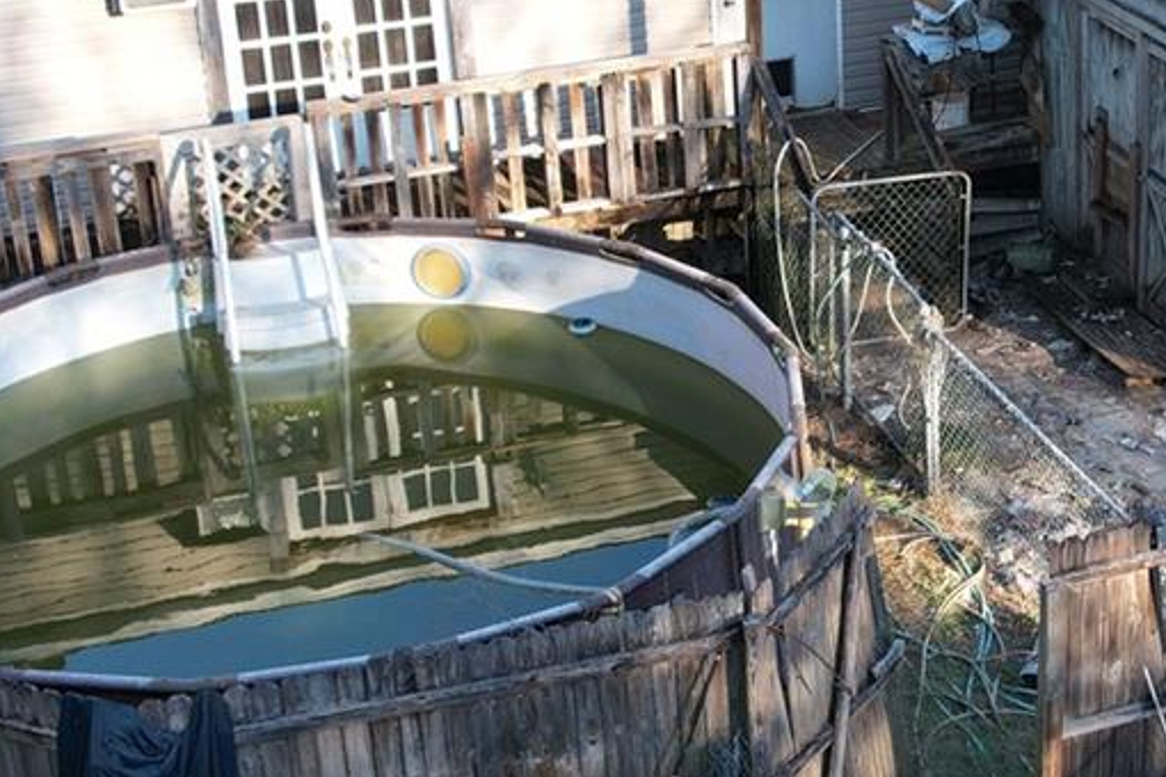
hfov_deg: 28.8
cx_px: 892
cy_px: 325
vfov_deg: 19.7
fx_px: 2235
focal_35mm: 69
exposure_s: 1/250
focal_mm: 8.38
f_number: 2.8
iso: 100
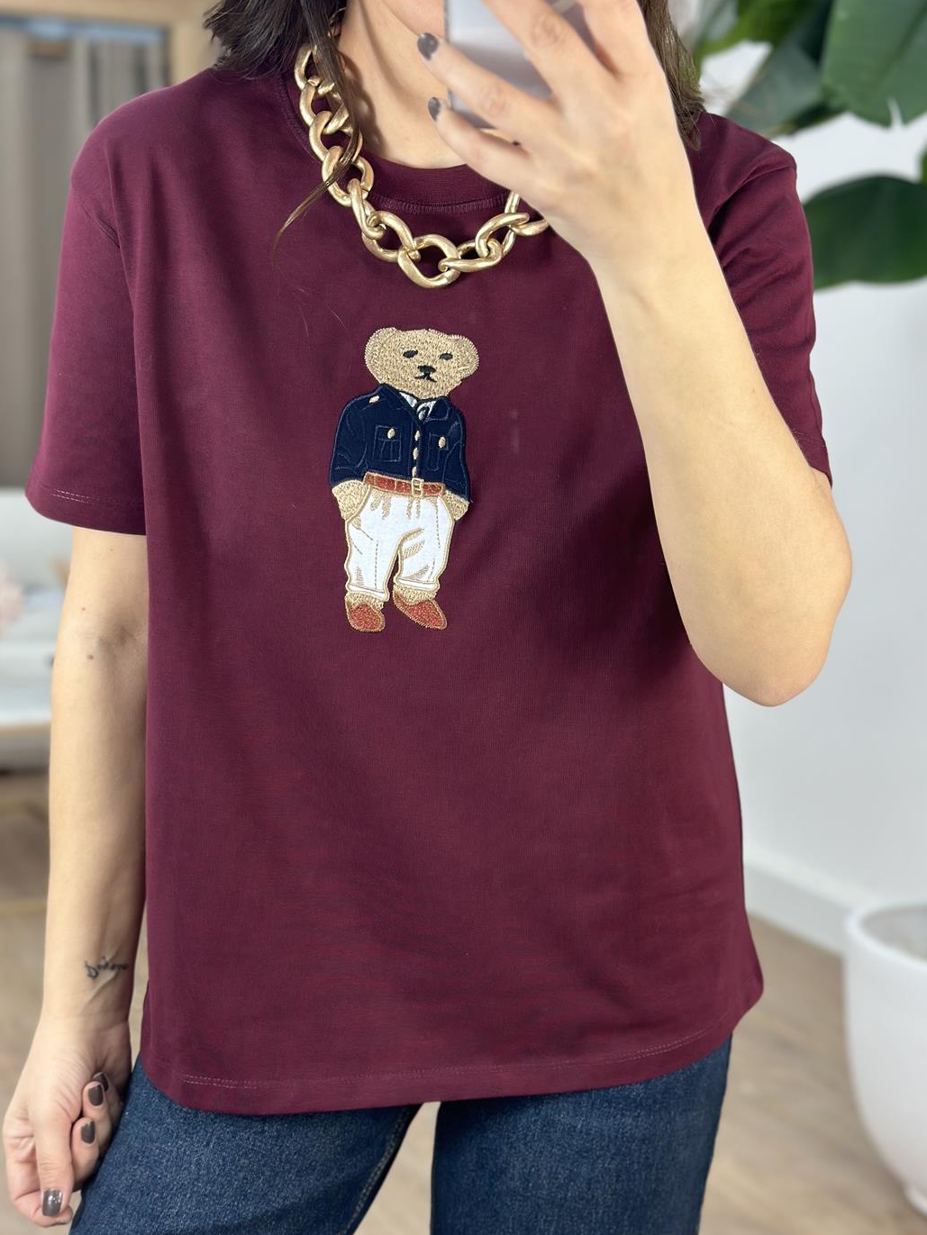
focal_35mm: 56
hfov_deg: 26.1
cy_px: 668
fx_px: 1999
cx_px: 468
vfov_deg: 34.3
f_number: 1.78
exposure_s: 1/100
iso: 80
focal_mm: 6.86
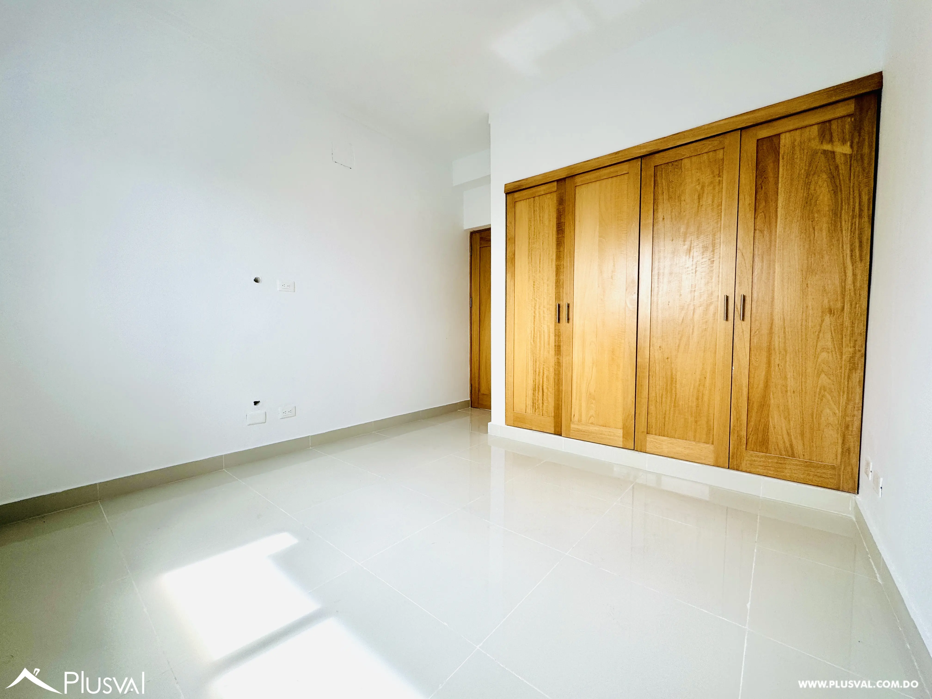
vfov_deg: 85.7
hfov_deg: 102.1
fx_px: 377
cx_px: 466
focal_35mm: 14
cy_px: 350
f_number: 2.2
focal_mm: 2.22
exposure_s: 1/243
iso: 40
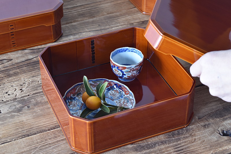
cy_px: 77
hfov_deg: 24.6
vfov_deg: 16.5
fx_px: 529
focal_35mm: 82
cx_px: 116
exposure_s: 1/3
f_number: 5.6
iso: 400
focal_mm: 55
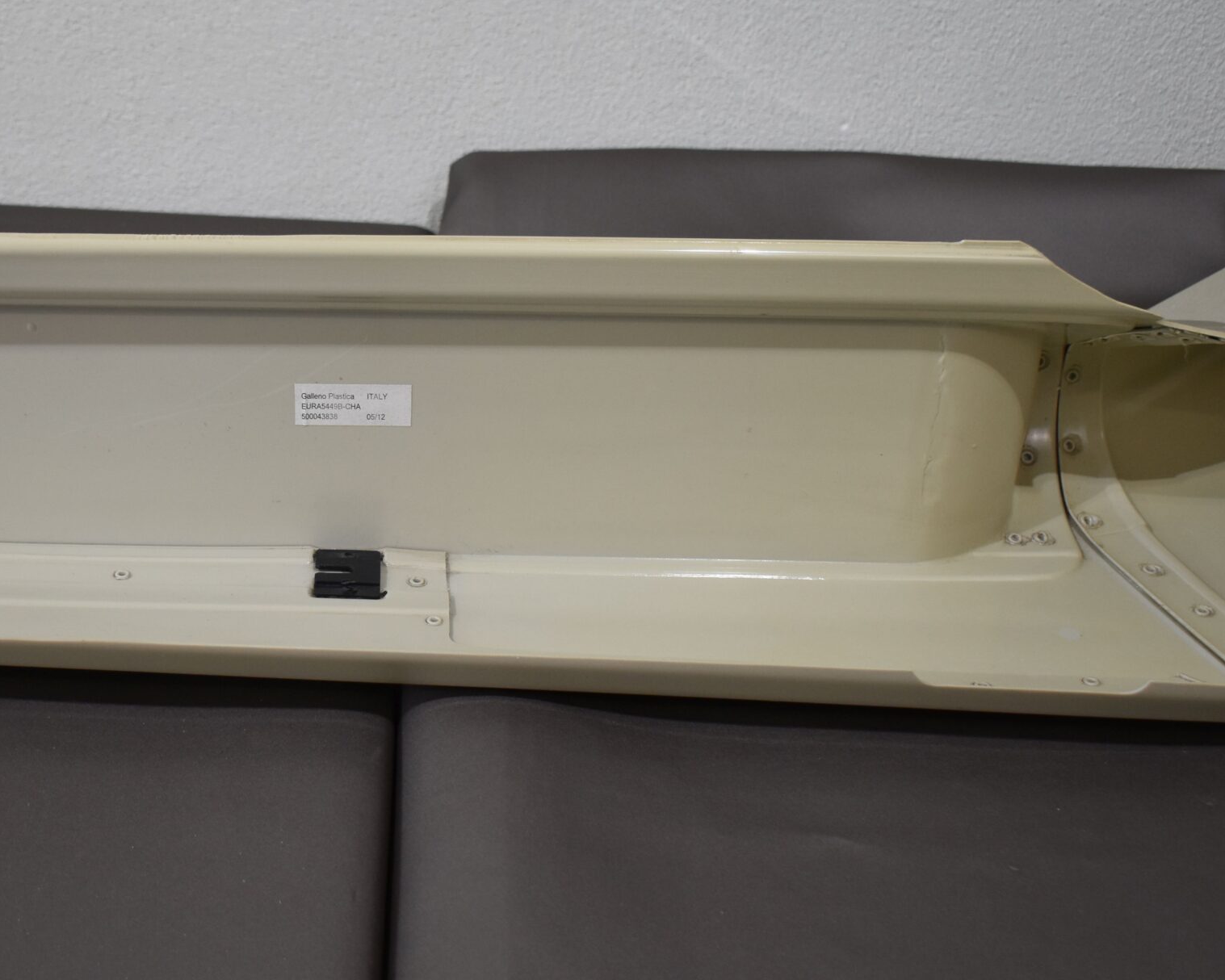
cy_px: 468
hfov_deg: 32.6
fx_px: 2067
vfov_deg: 26.7
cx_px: 373
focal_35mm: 57
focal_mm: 24
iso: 560
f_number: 4
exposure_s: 1/250
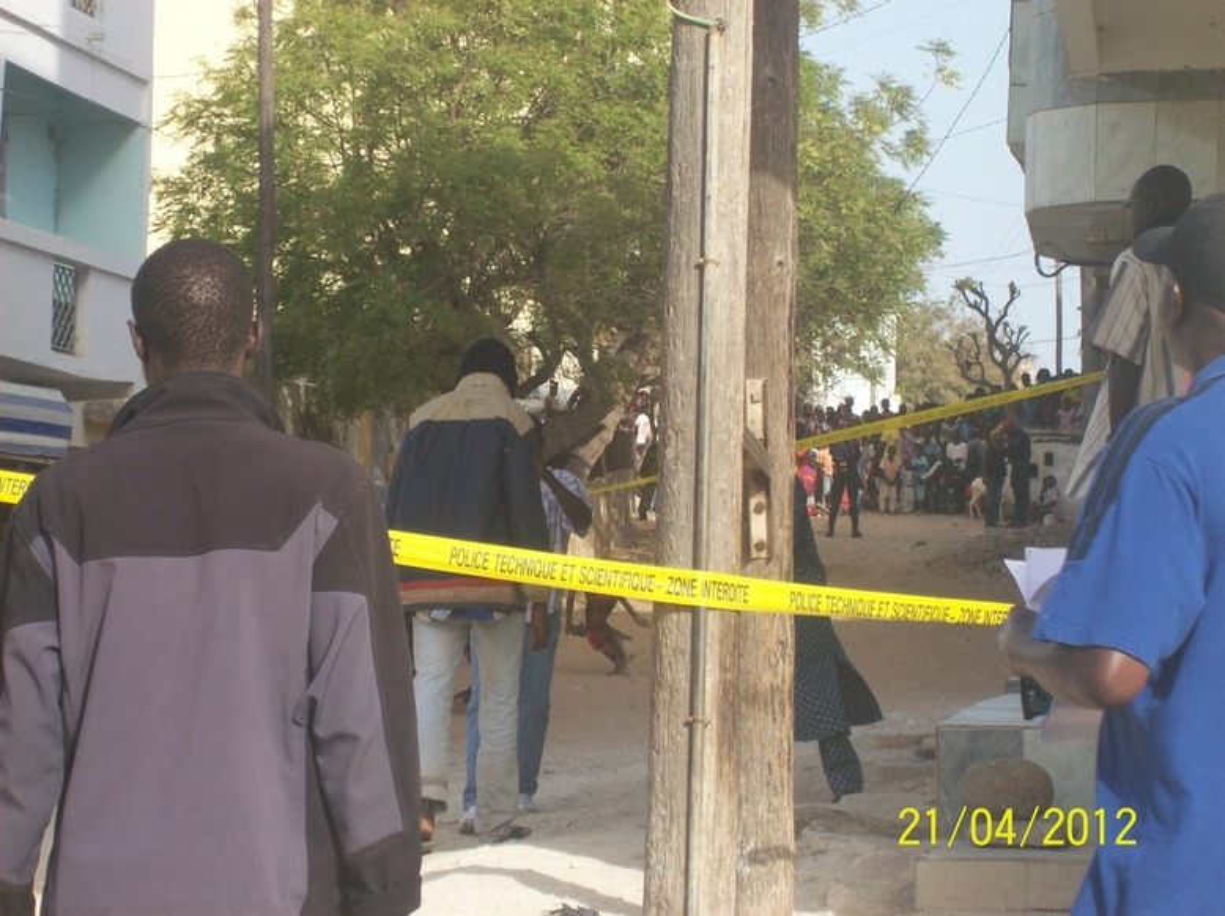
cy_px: 458
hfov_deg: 18.2
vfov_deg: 13.7
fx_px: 3818
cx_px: 612
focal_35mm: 108
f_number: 4.8
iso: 80
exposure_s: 1/290
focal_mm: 18
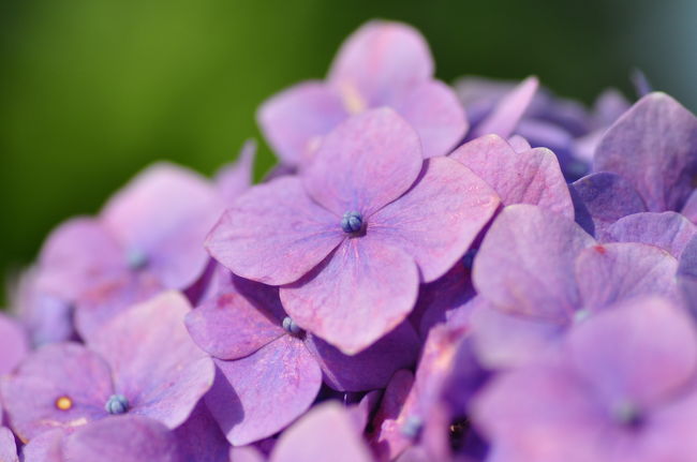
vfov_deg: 10.1
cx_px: 348
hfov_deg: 15.2
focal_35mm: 135
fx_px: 2609
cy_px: 231
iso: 200
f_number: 4
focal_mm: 90
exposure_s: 1/2500
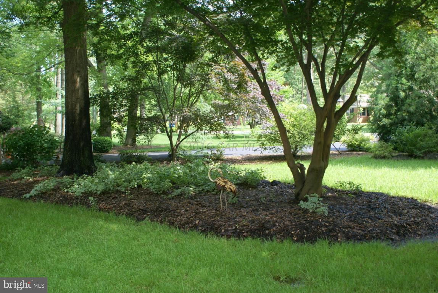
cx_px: 219
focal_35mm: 39
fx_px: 475
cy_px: 146
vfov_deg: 34.3
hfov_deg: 49.5
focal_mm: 26
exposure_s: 1/100
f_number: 4.5
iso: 100
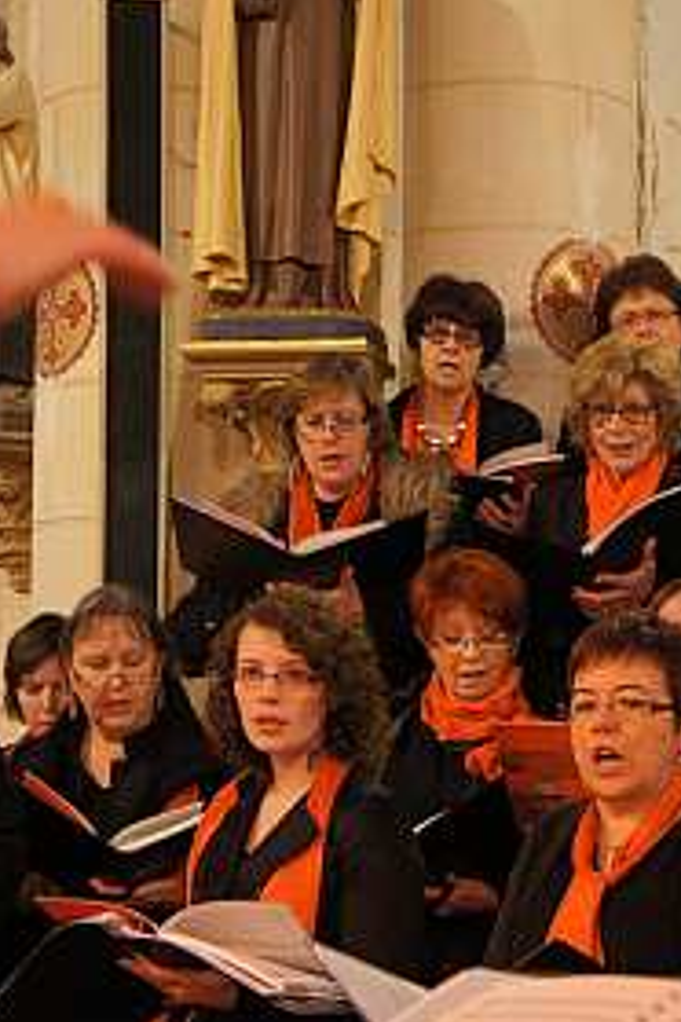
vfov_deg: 21.2
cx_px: 500
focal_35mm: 96
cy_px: 511
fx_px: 2724
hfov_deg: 14.2
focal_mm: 42
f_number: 4.5
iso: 1600
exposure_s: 1/8
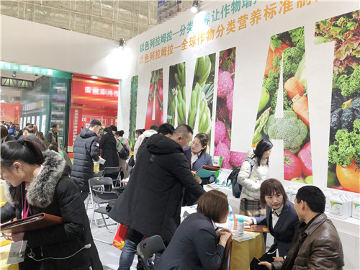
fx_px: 291
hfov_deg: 63.4
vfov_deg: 49.7
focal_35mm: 28
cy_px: 135
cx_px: 180
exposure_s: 1/33
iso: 40
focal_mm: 4
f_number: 1.8
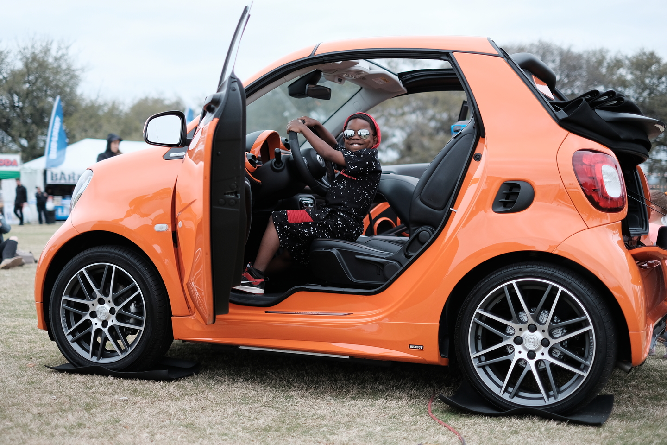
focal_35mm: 53
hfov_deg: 37.5
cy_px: 222
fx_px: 982
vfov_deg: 25.5
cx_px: 334
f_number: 1.4
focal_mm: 35
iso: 400
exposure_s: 1/1600
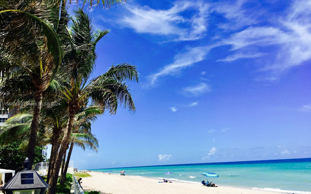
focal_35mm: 31
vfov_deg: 40.6
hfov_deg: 61.2
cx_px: 155
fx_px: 263
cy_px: 104
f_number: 2.2
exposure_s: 1/2262
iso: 25
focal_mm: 4.15
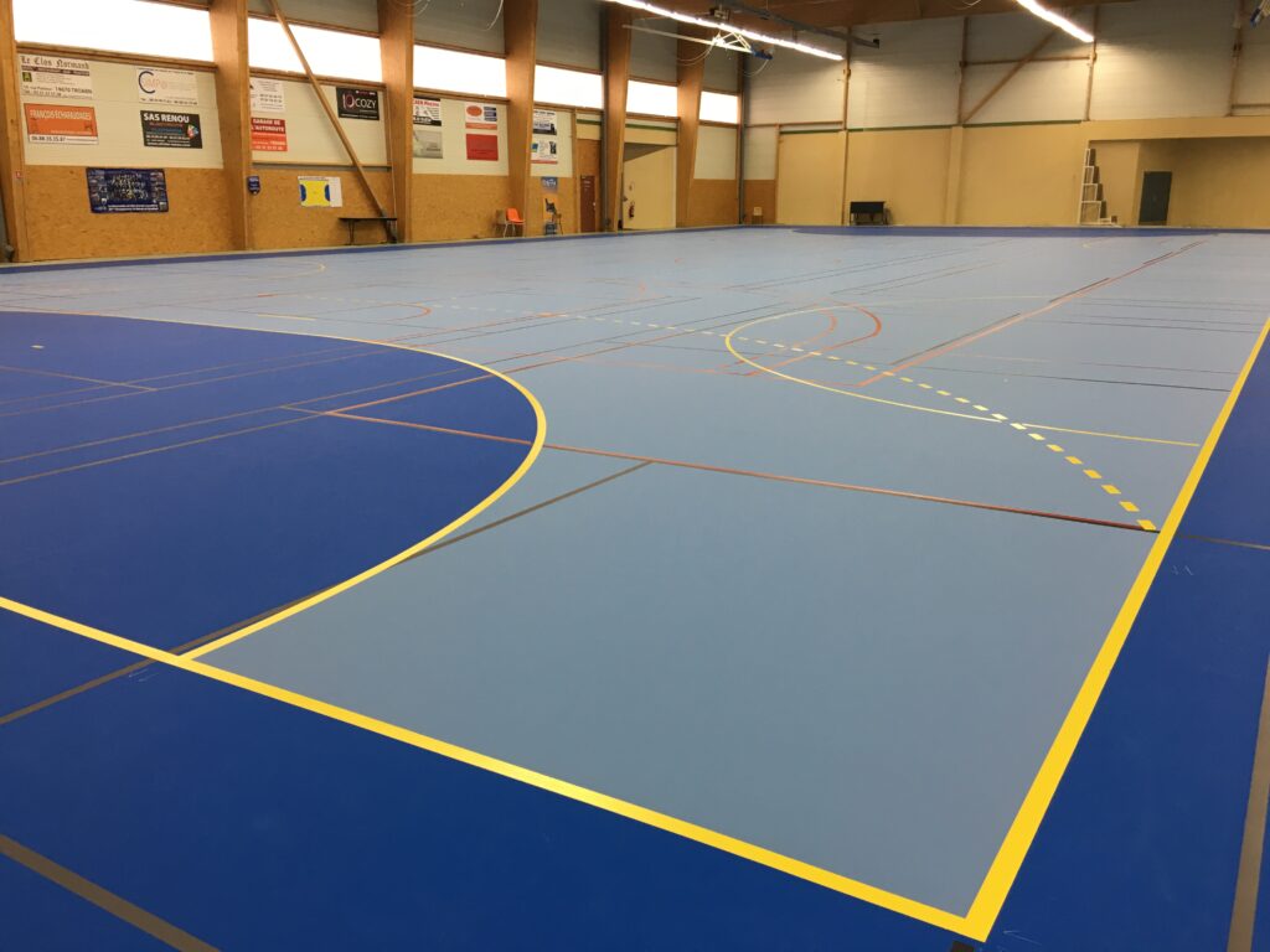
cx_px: 635
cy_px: 476
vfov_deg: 48.2
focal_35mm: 29
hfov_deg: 61.7
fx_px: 1064
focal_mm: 4.15
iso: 64
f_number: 2.2
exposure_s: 1/33
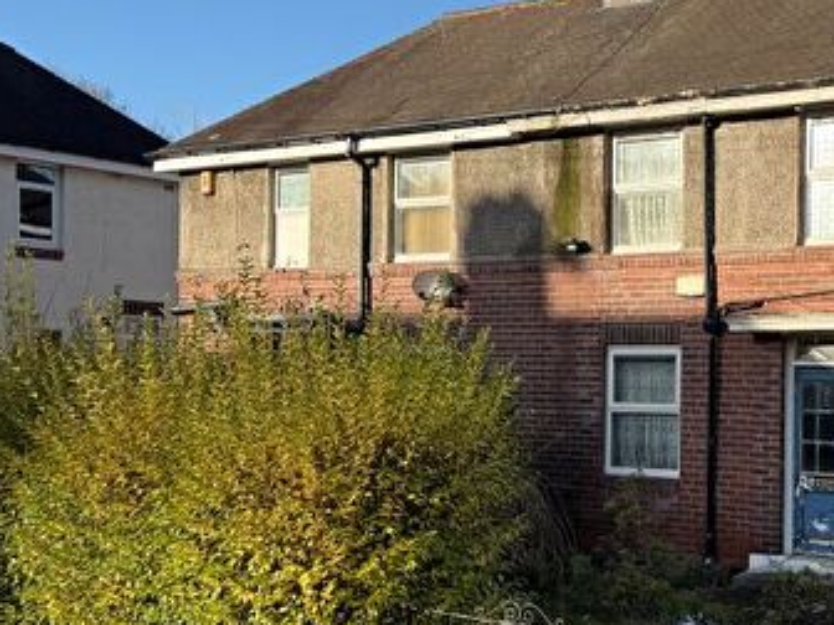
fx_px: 1205
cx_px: 764
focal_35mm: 50
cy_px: 368
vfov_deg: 29.1
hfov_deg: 35.7
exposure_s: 1/2110
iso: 80
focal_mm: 6.76
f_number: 1.78
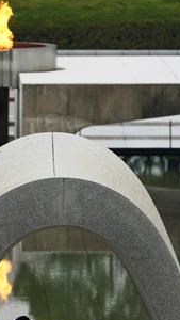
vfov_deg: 2.0
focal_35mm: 1068
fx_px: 9052
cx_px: 9
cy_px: 217
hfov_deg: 1.1
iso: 320
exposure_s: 1/500
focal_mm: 470
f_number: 6.3
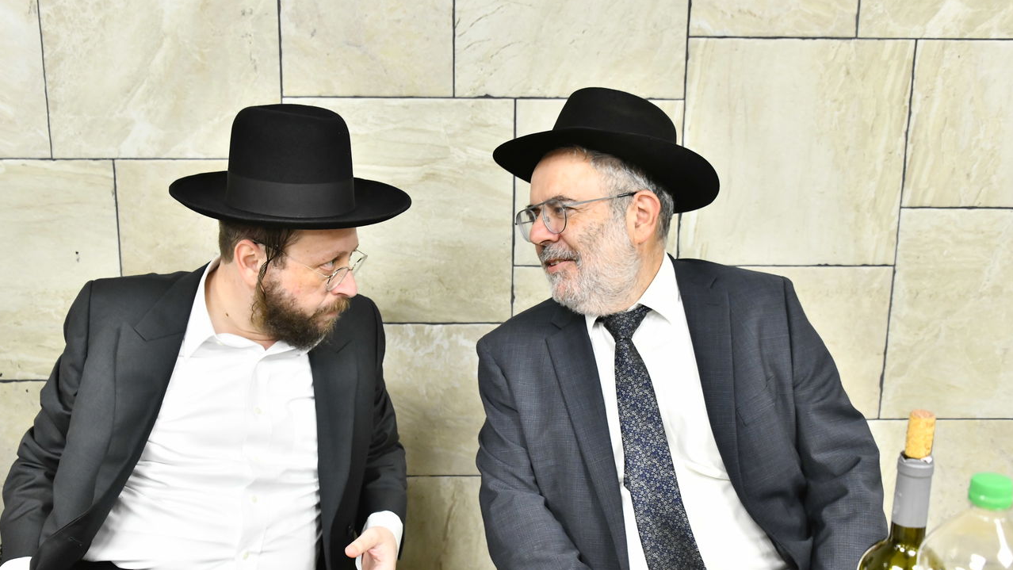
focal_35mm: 39
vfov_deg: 30.4
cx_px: 479
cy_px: 297
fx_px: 1048
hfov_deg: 51.6
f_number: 5.6
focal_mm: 34
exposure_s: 1/200
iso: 2500
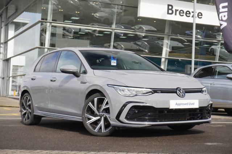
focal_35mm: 64
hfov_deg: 31.2
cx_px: 116
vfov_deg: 21.1
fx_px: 415
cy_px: 77
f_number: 5.6
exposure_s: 1/160
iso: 100
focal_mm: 43
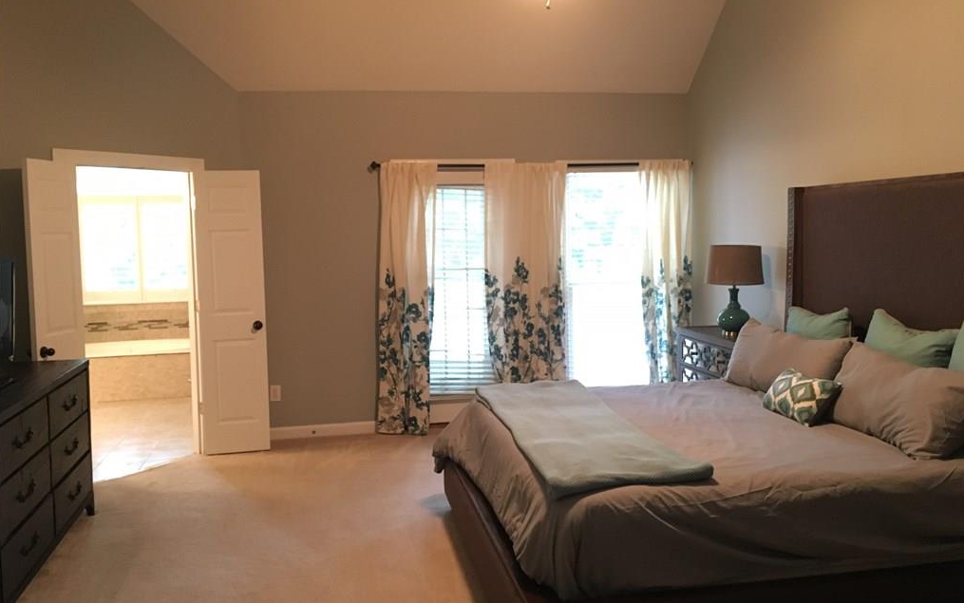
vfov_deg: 40.6
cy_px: 279
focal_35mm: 31
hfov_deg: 61.2
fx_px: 815
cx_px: 482
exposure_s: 1/15
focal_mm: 4.15
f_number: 2.2
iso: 400
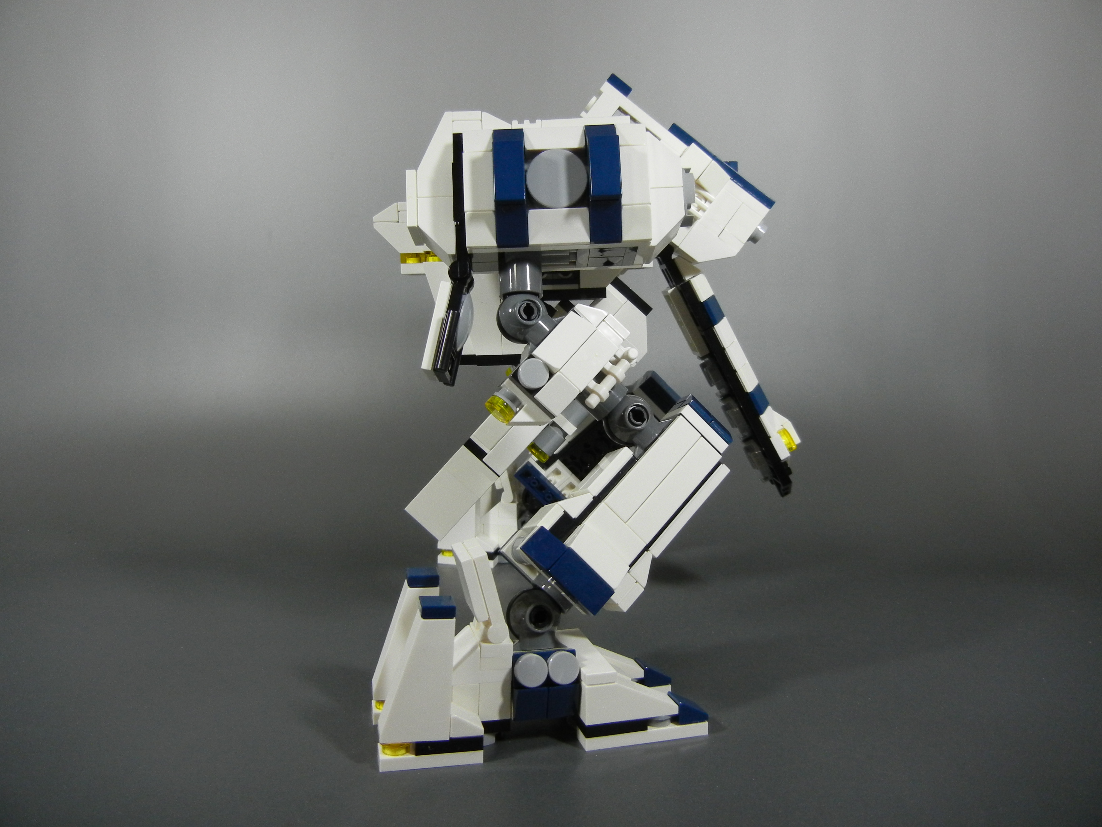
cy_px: 414
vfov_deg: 46.8
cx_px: 551
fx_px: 955
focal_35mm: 30
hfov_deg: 60.0
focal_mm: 5.4
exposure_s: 1/89.2
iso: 400
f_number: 3.5
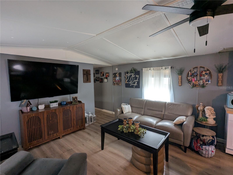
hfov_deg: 94.5
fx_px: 108
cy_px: 88
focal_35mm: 16
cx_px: 116
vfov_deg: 78.1
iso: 104
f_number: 2.2
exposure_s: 1/25
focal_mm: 2.35
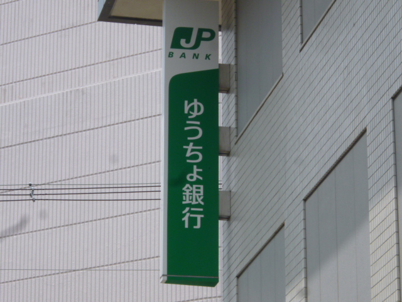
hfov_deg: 12.3
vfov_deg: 9.2
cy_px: 151
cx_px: 201
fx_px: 1870
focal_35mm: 161
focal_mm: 20
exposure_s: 1/320
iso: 100
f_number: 6.5
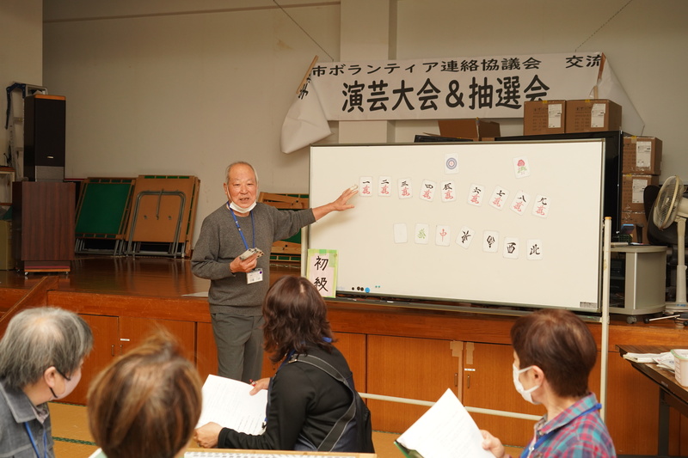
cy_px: 229
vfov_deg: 28.1
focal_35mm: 48
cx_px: 344
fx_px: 917
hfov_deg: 41.1
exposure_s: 1/200
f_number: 5.6
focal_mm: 48
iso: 1250
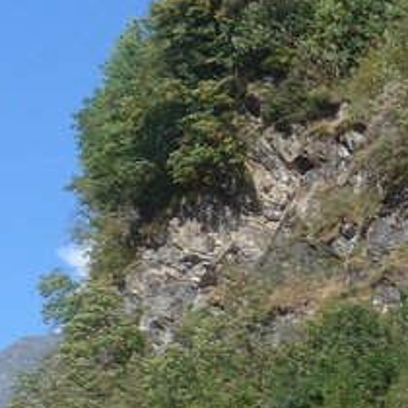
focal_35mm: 182
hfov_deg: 8.9
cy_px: 672
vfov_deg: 9.3
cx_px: 913
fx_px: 2427
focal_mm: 7.5
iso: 80
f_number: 2.8
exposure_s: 1/1300
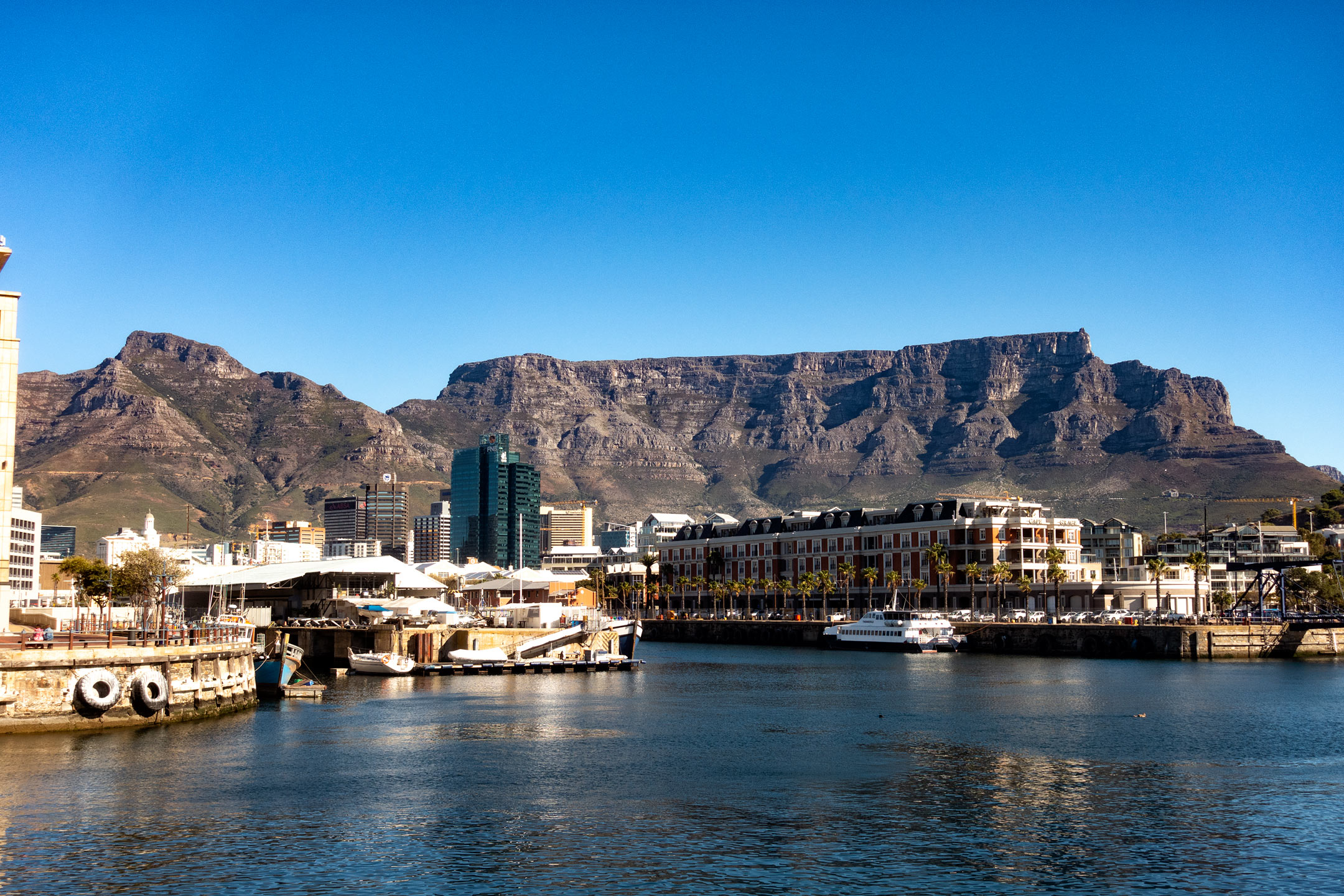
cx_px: 672
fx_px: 1568
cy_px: 448
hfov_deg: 46.4
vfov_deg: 31.9
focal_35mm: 42
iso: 125
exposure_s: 1/125
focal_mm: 15.31
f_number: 4
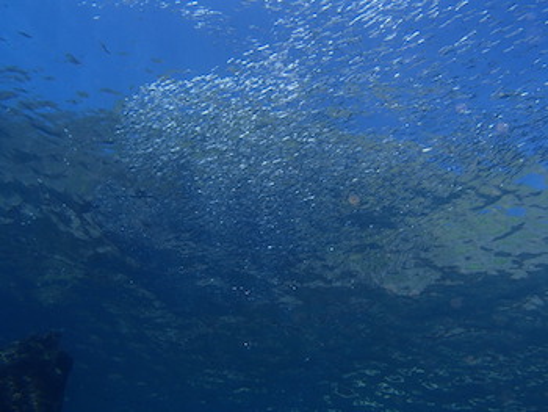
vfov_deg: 46.8
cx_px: 274
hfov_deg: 59.9
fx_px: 475
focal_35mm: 30
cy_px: 206
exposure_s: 1/640
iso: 100
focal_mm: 5.4
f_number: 4.1
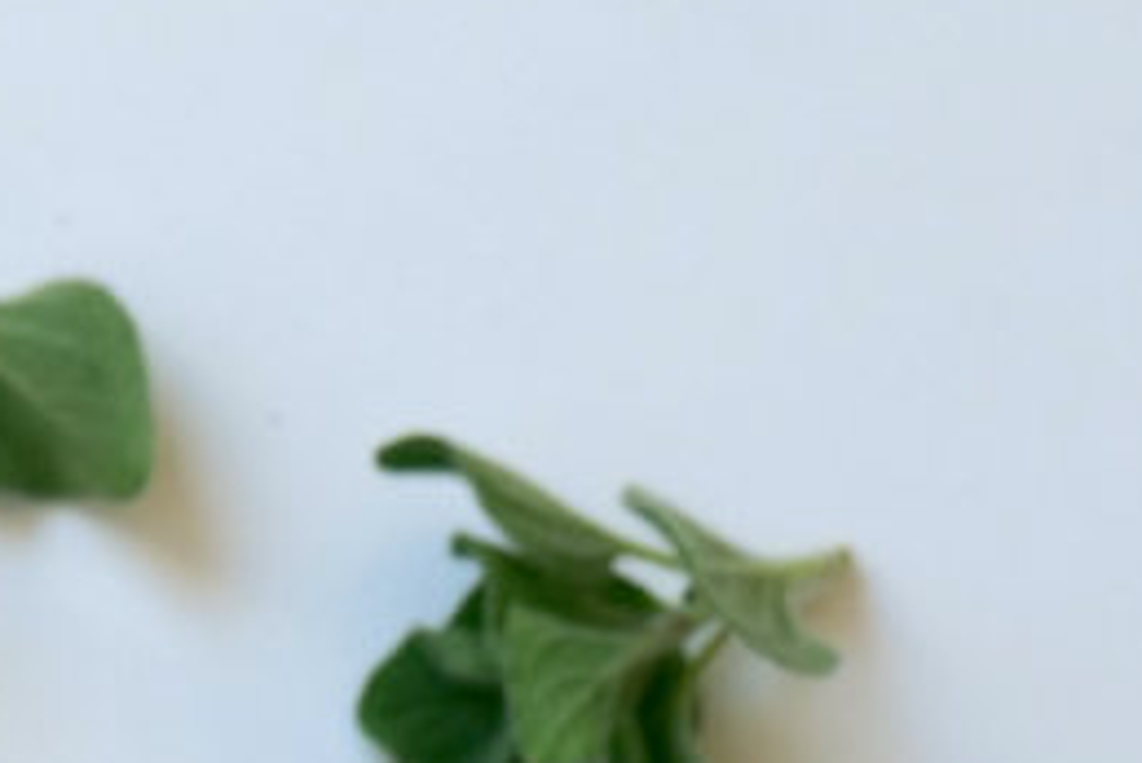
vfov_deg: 3.5
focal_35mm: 378
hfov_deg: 5.4
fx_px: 11997
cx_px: -591
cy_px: 2659
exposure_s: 1/60
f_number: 8
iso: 400
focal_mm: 51
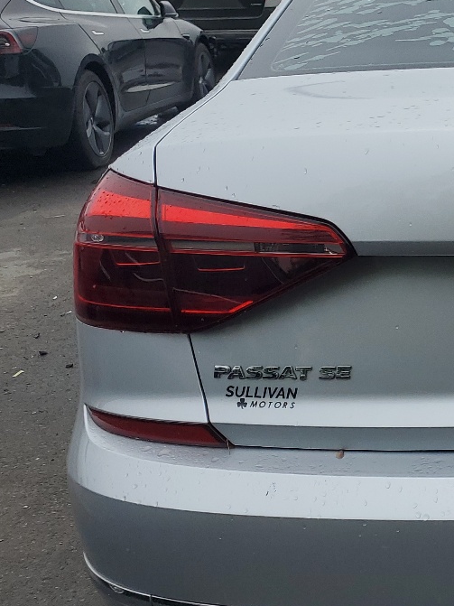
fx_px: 1085
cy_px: 279
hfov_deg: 20.8
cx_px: 643
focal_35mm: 62
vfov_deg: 31.2
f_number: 1.5
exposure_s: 1/1667
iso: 50
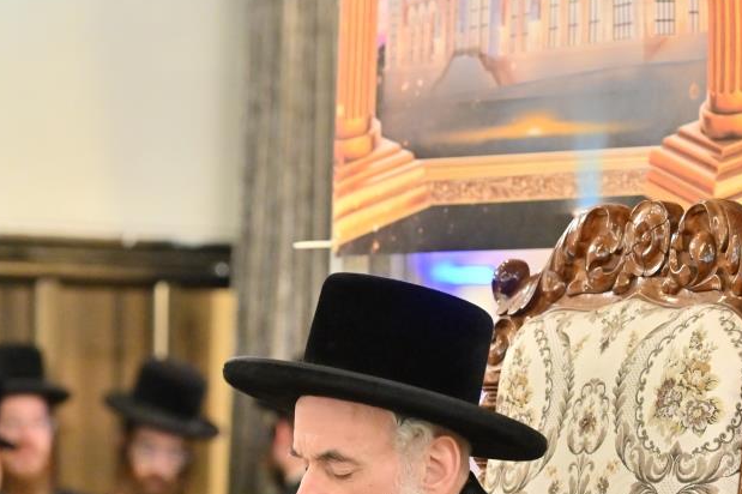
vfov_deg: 4.6
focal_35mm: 298
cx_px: 258
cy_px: 374
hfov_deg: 6.9
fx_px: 6139
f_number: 4
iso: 2000
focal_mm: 120
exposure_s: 1/160
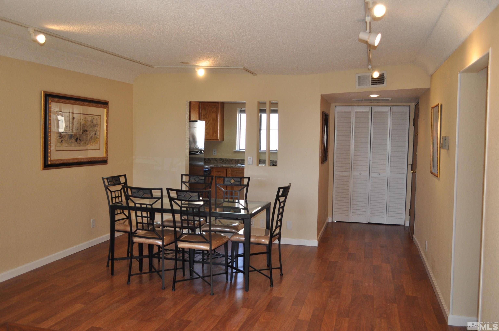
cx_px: 250
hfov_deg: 57.3
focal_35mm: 33
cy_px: 166
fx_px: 457
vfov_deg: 39.9
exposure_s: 1/125
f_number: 3.8
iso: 500
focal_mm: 22
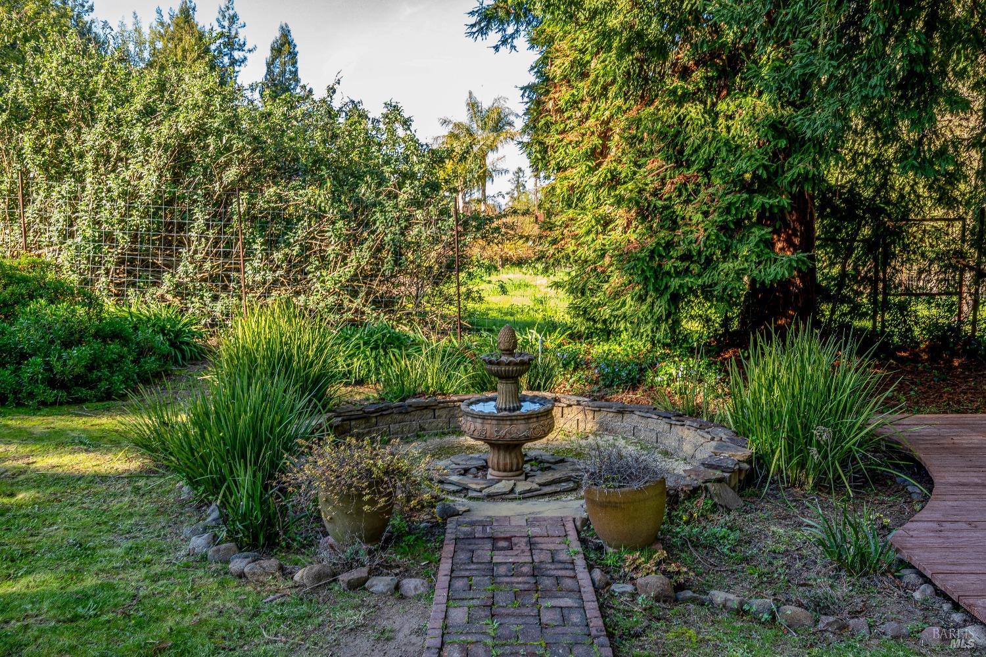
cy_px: 328
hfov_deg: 54.4
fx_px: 959
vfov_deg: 37.9
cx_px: 493
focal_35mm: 35
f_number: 11
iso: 320
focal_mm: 35
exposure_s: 1/25
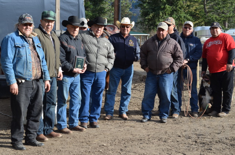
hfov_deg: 27.1
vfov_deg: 18.1
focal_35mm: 75
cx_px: 118
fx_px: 488
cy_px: 78
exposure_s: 1/250
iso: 200
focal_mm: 50
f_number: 8
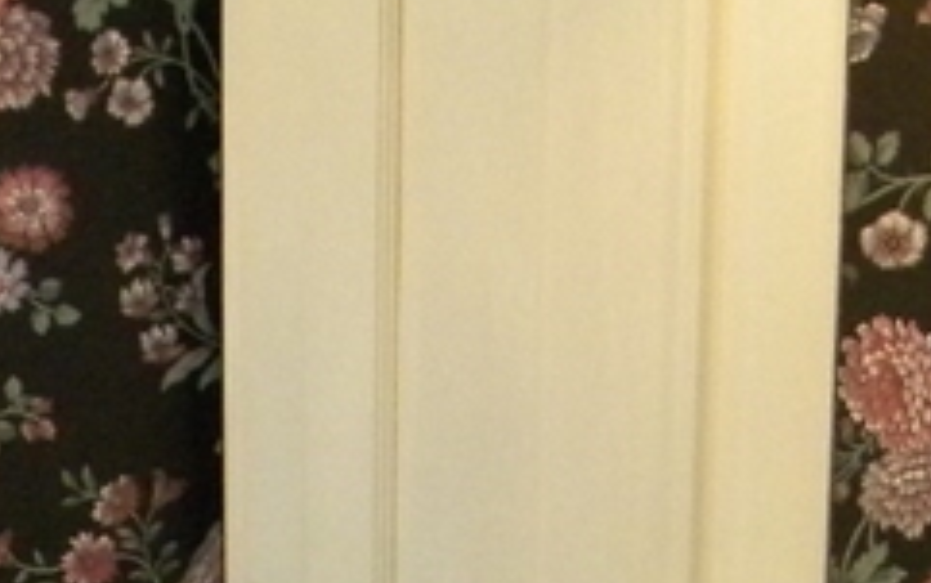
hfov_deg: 16.5
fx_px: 3199
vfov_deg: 9.7
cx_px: 672
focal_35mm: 126
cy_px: 1135
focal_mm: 5
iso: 400
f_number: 3.5
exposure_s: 1/52.5
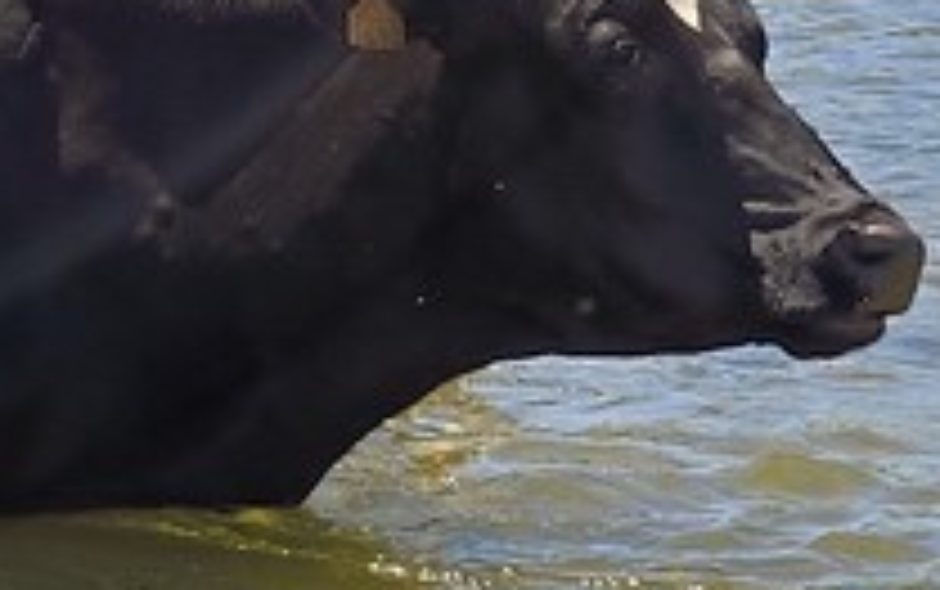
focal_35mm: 794
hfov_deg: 2.6
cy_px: -1185
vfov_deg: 1.6
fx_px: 20357
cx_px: -778
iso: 200
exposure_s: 1/250
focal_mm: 102
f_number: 10
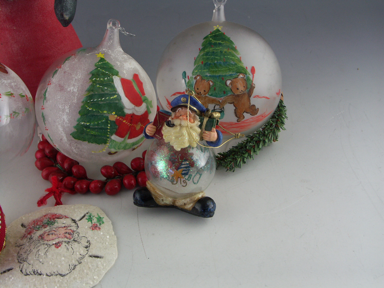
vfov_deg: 32.2
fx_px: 499
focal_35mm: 45
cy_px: 144
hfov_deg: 42.1
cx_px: 192
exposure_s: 1/80
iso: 100
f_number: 4
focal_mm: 11.46
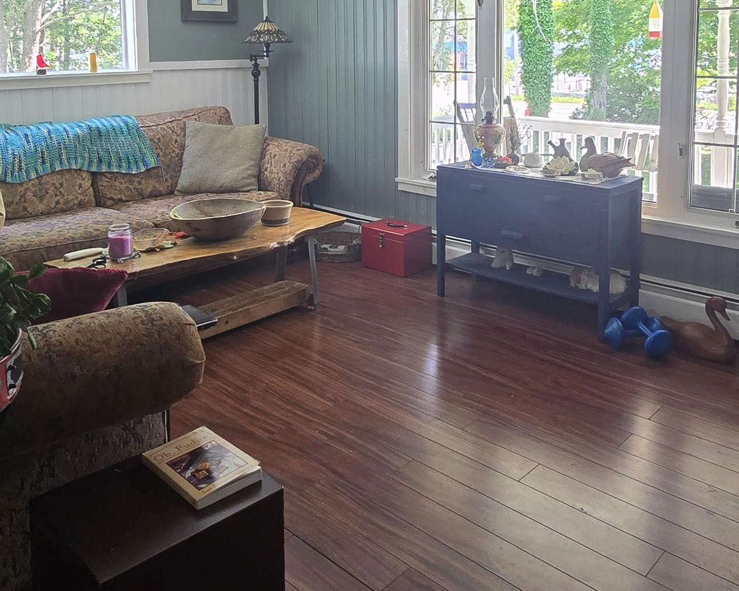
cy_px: 108
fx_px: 656
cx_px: 376
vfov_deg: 45.7
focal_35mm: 30
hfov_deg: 58.8
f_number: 2.2
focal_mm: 2.2
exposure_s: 1/60
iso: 160
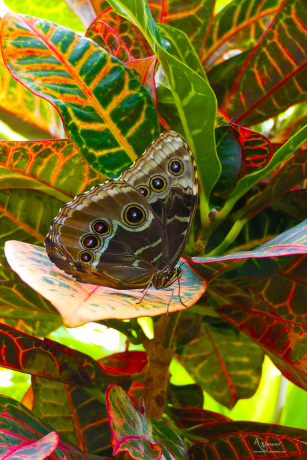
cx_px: 154
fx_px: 857
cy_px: 230
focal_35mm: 67
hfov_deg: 20.3
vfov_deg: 30.1
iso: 400
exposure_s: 1/80
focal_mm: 24.6
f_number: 3.8
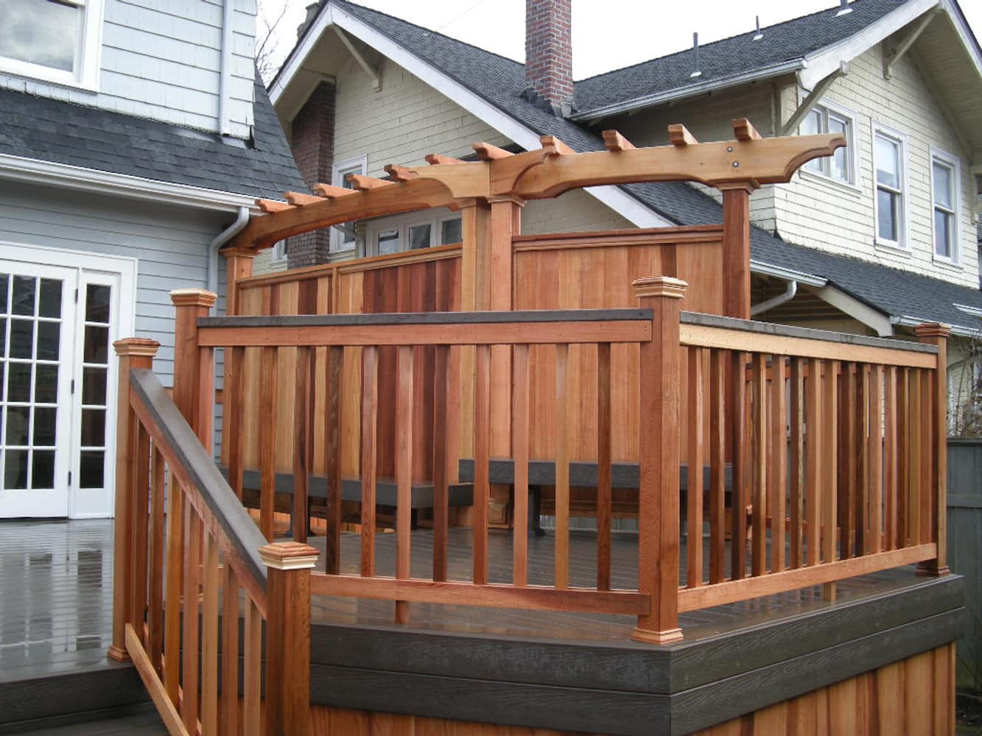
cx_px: 491
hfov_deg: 50.1
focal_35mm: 37
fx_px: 1050
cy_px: 368
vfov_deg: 38.7
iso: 64
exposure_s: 1/74.5
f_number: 2.8
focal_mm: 7.9
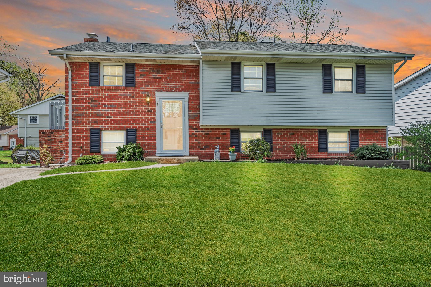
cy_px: 144
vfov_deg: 48.0
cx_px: 216
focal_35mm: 27
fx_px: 323
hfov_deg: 67.4
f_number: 9
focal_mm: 27
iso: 125
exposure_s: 1/200
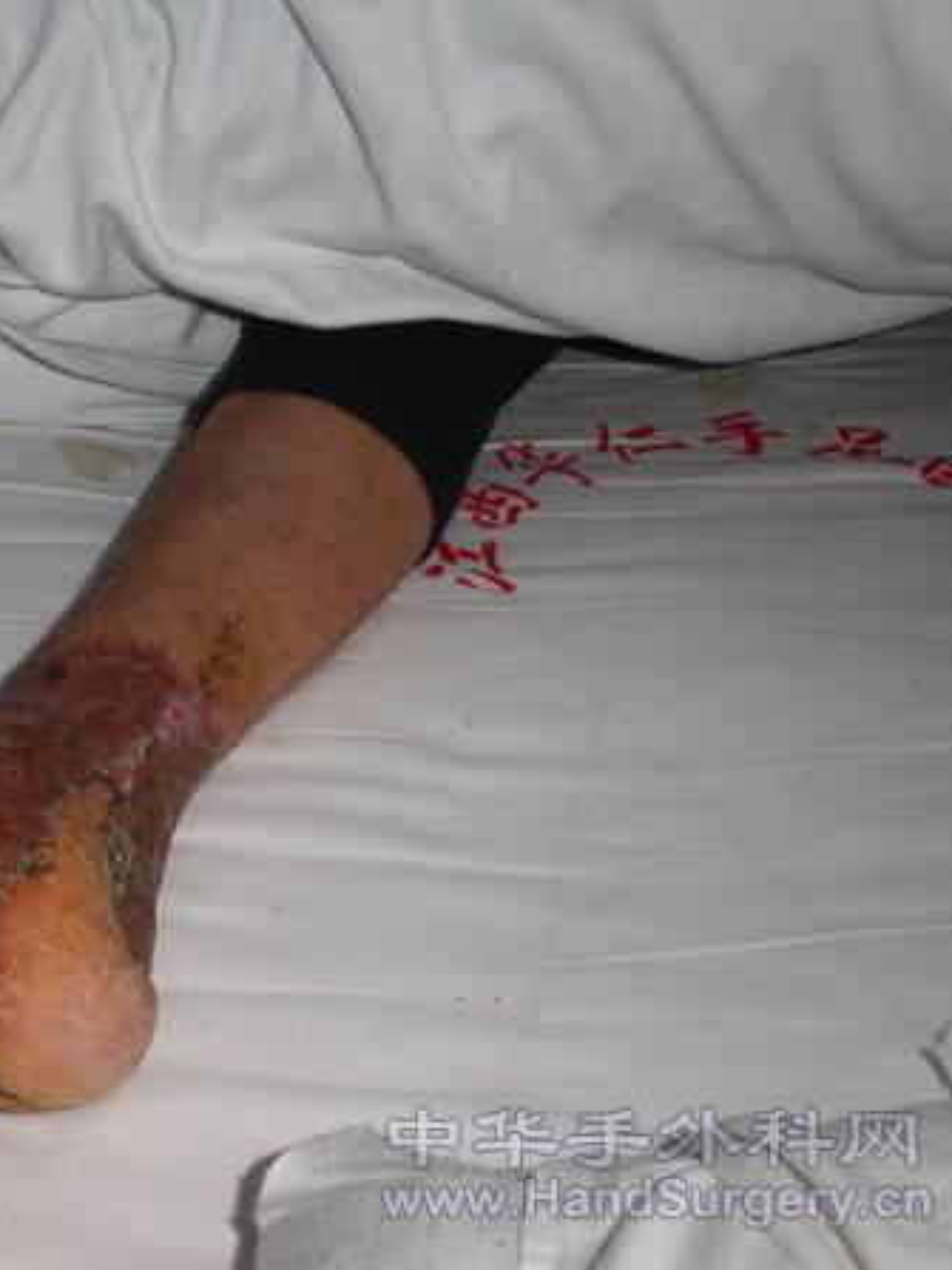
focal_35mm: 51
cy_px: 636
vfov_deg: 37.5
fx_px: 1871
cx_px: 142
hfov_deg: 27.7
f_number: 2.8
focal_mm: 7.8
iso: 100
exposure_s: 1/30
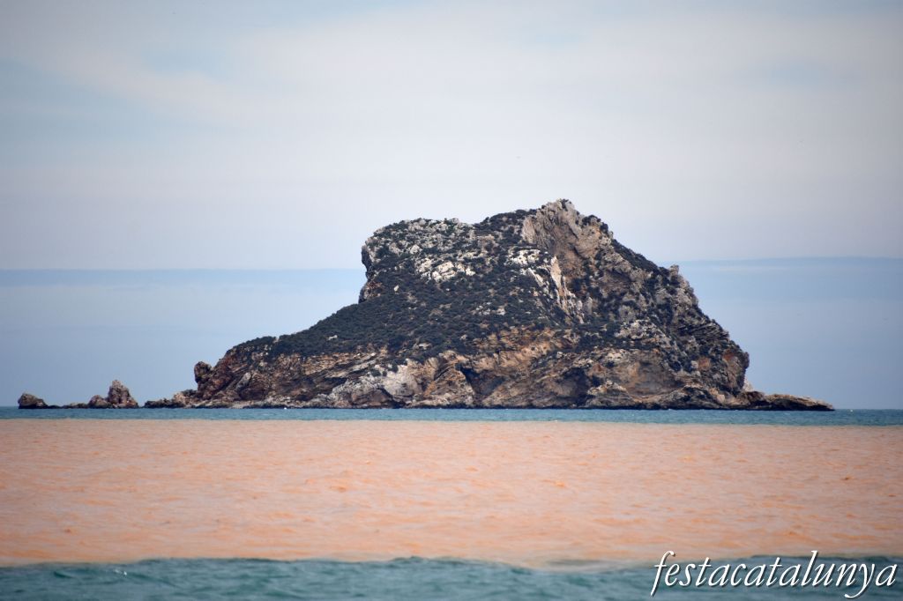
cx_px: 452
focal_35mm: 450
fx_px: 11283
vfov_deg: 3.1
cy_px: 300
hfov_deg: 4.6
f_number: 6.3
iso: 400
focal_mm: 300
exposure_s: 1/1600
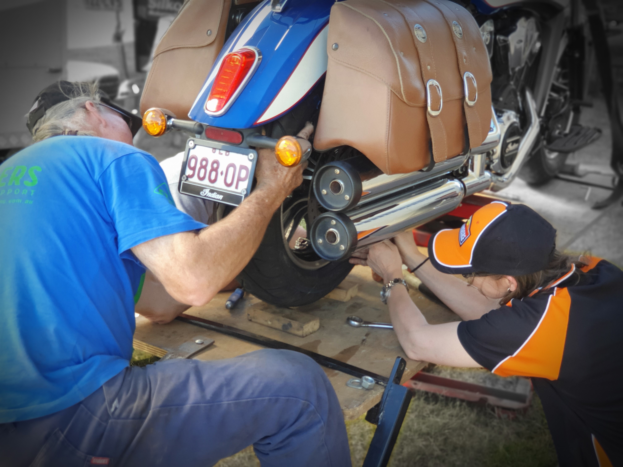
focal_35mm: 52
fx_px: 936
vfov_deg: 28.0
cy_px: 234
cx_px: 312
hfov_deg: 36.8
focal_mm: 6
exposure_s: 1/120
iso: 64
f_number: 2.4
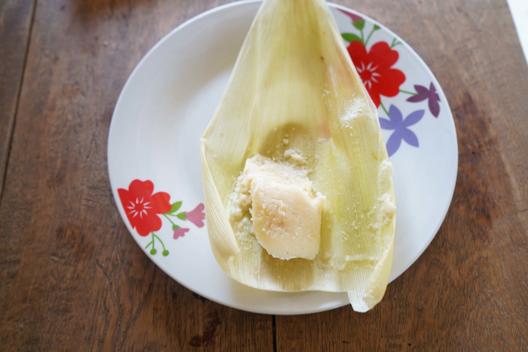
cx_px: 264
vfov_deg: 43.6
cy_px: 176
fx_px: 440
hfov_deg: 61.9
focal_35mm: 30
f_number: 3.5
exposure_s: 1/30
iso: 160
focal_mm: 30
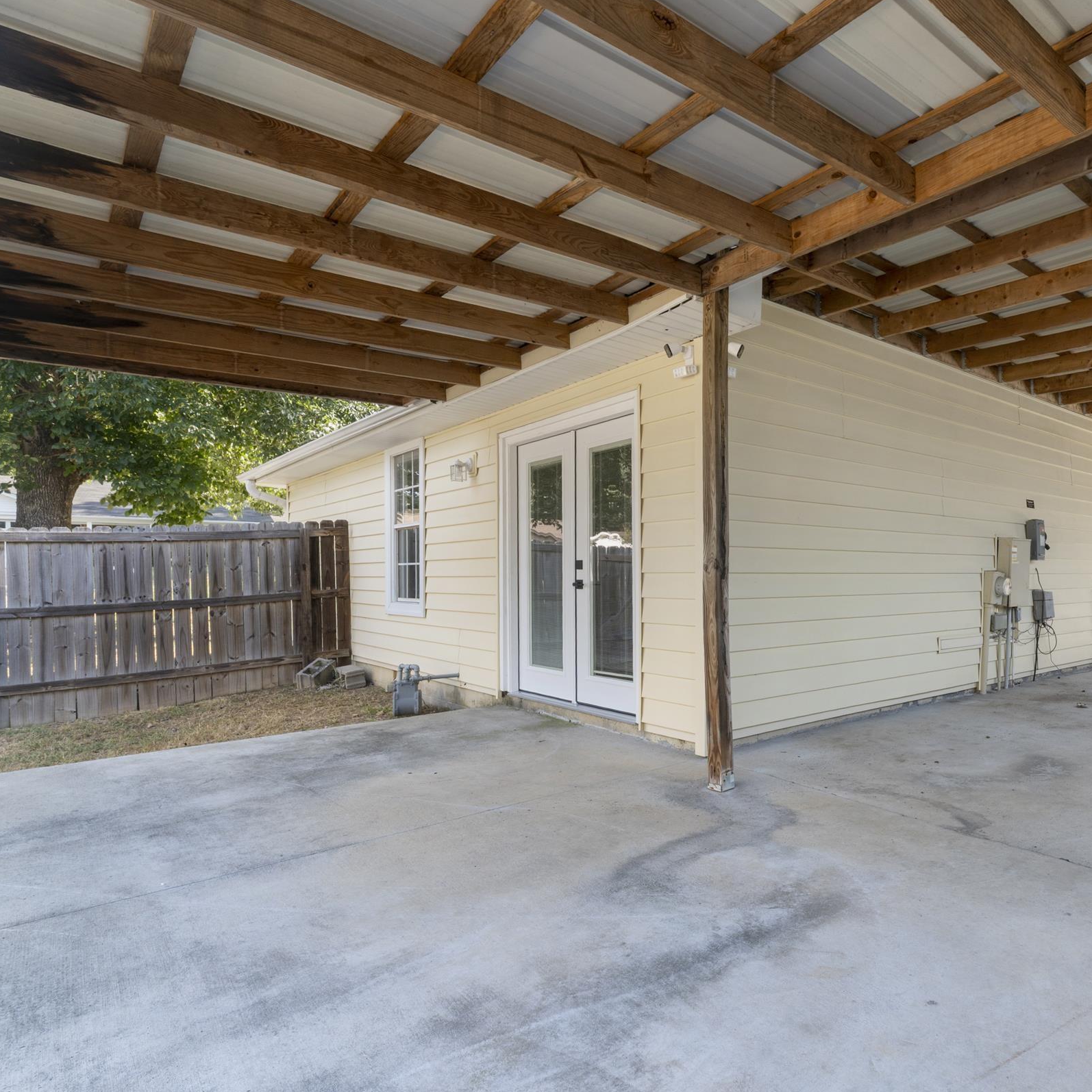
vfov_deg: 74.8
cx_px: 778
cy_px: 525
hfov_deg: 71.2
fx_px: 714
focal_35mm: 20
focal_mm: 10
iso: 200
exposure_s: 1/13
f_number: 9
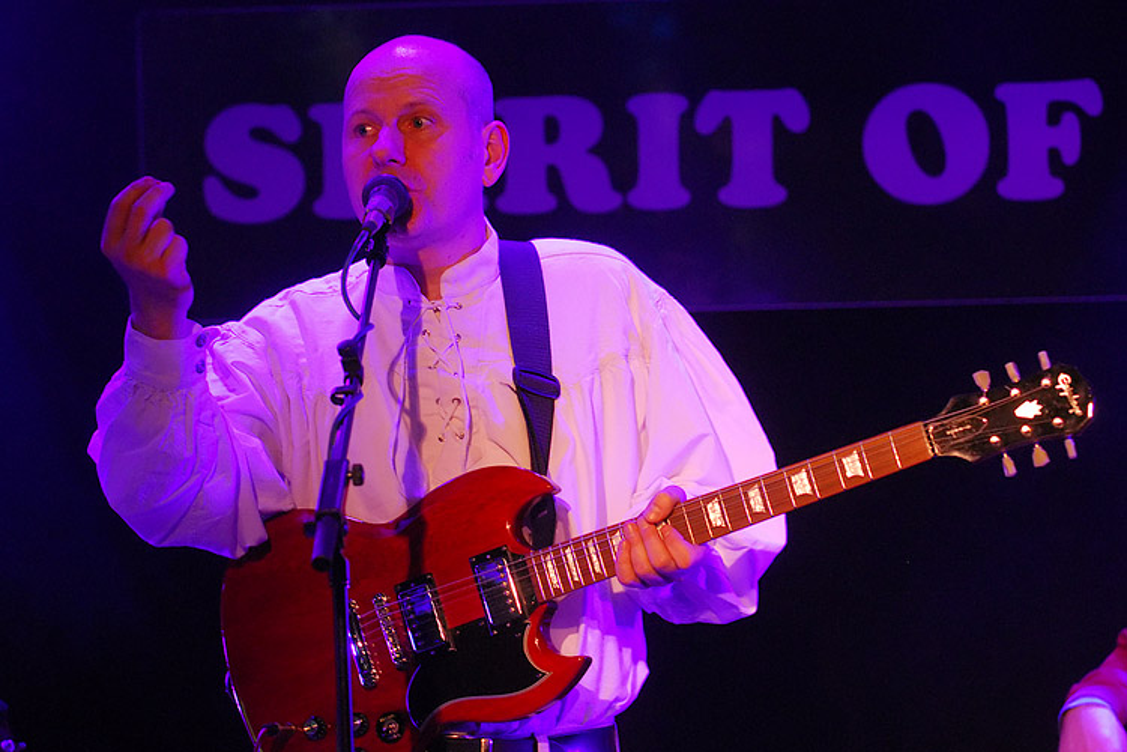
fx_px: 4930
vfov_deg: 8.7
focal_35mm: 158
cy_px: 376
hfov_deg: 13.0
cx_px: 564
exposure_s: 1/50
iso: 800
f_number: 3.2
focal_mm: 105
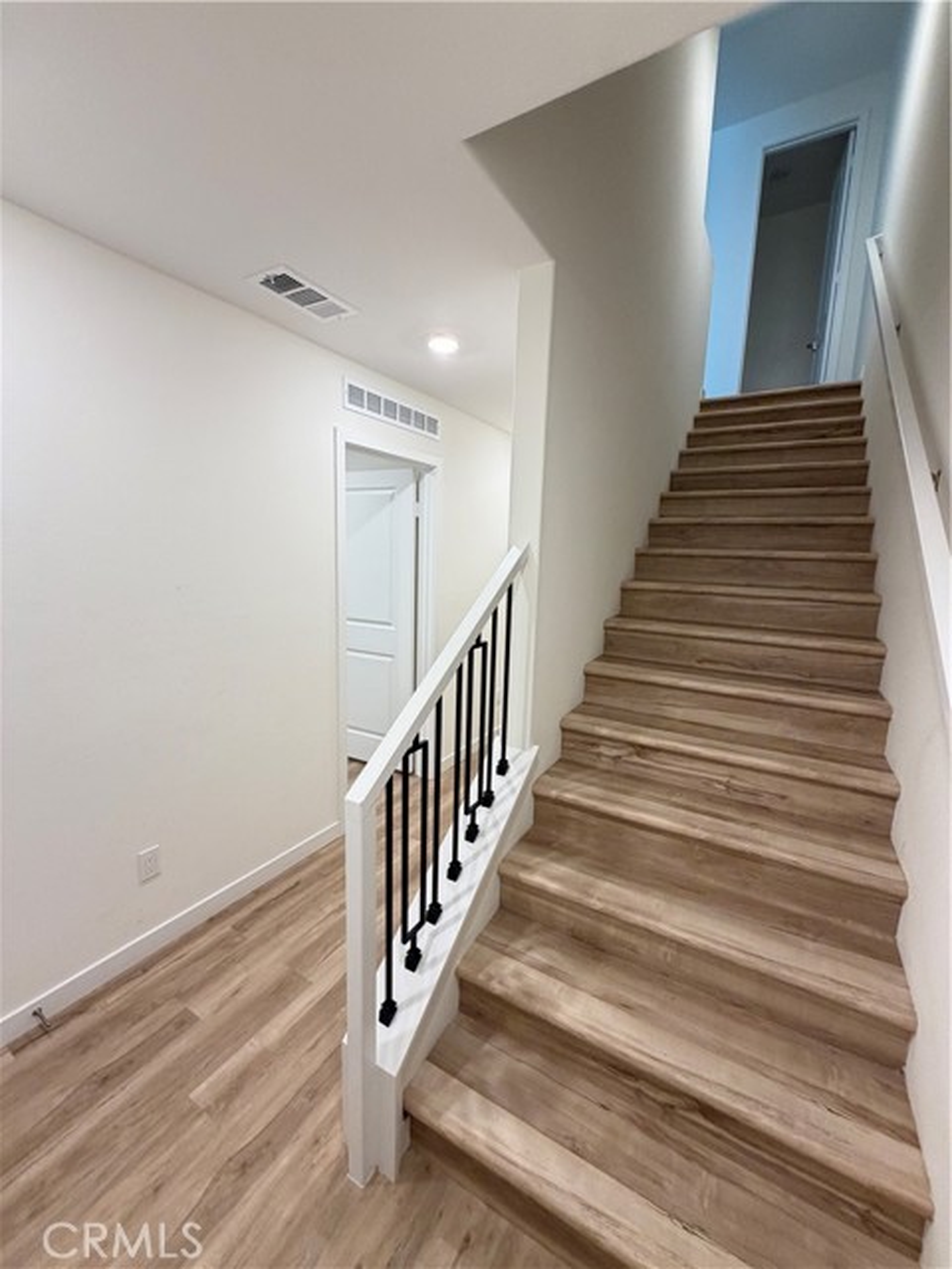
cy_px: 634
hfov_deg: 85.7
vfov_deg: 102.1
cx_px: 476
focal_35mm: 14
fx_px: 513
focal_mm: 2.22
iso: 200
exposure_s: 1/60
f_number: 2.2
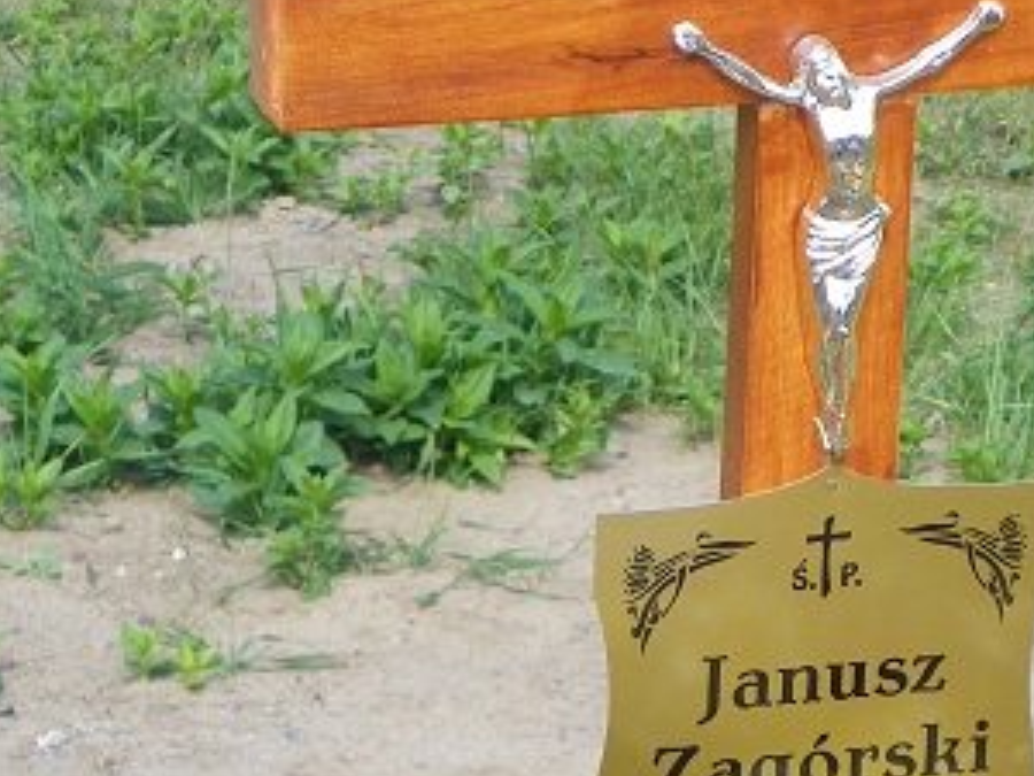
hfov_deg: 12.3
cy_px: 341
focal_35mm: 160
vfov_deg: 9.3
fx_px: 4779
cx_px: 744
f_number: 4
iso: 64
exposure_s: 1/320
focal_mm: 13.4
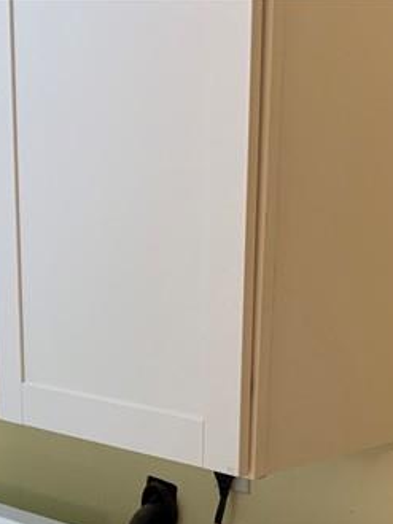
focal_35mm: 90
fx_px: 1364
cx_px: 83
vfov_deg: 20.5
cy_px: 607
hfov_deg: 16.3
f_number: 1.8
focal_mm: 3
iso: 50
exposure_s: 1/60
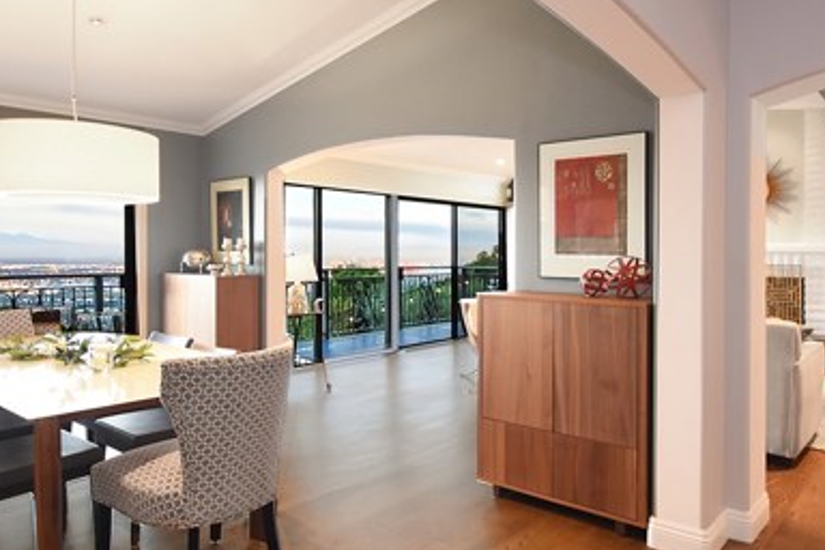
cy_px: 272
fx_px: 573
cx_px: 440
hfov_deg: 71.4
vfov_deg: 51.3
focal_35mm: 25
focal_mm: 10
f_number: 8
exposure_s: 1/6
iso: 800
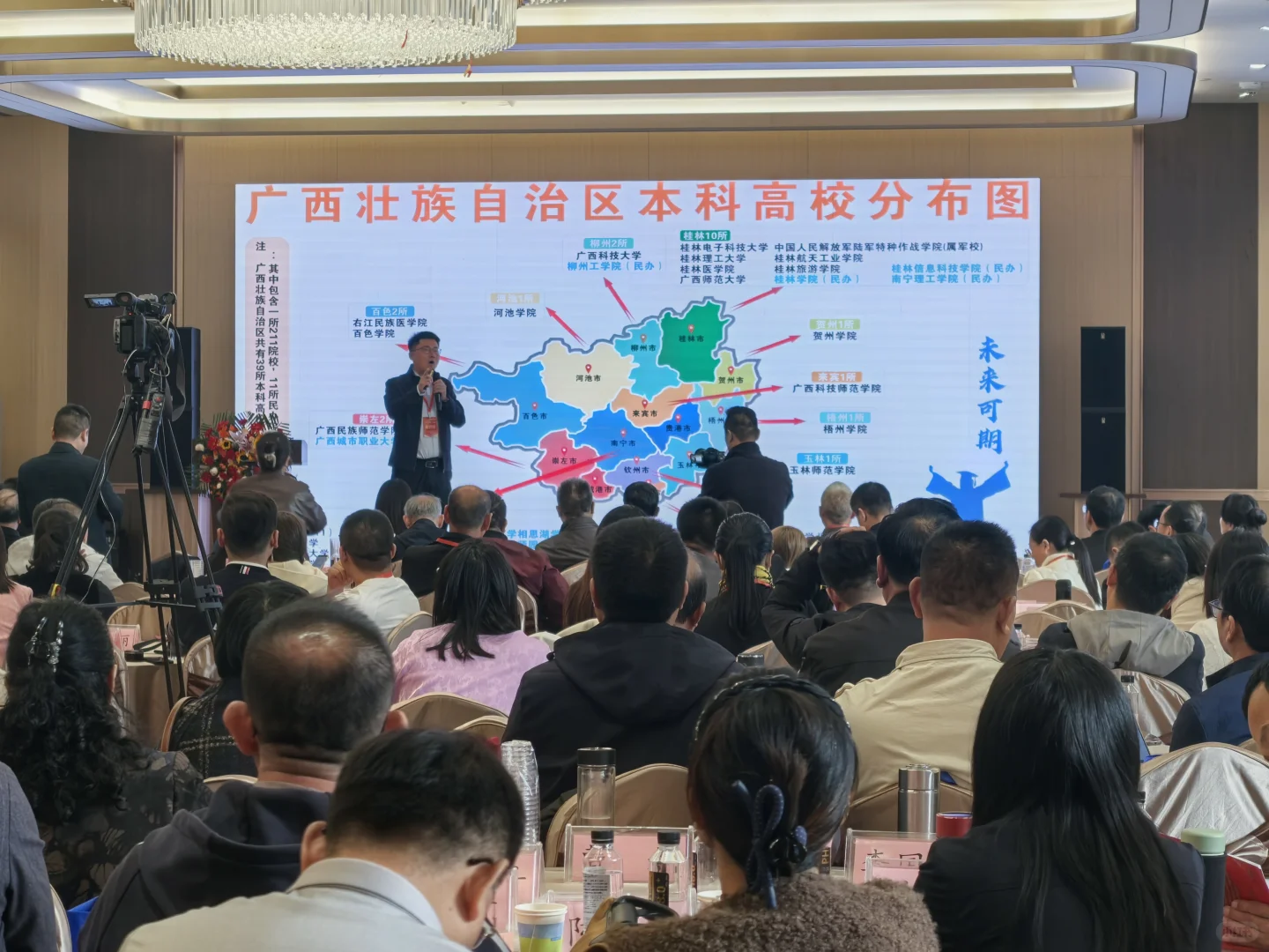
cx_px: 634
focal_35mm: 95
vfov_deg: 15.6
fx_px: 3483
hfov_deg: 20.7
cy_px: 476
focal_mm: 15
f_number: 2.1
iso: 50
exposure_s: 1/114
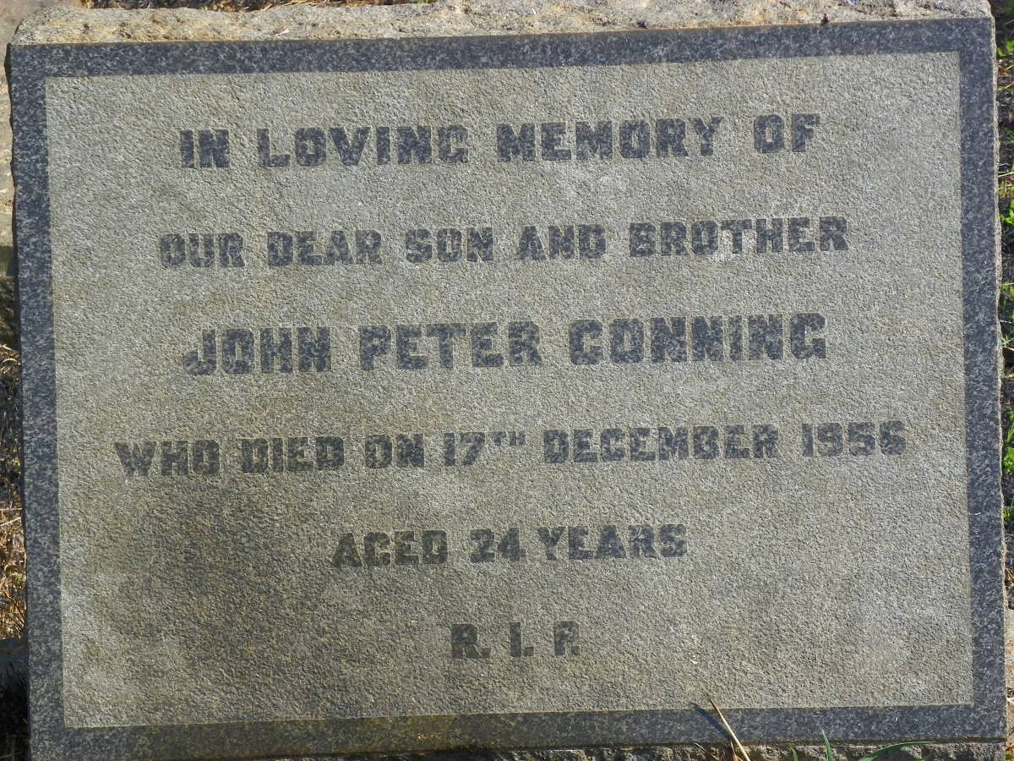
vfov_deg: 14.1
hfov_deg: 18.7
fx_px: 3076
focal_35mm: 105
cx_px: 507
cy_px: 380
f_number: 4
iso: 64
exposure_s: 1/200
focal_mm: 18.8
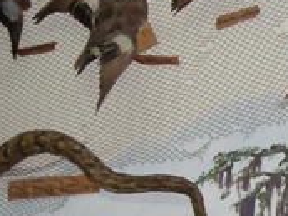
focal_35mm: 130
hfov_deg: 14.8
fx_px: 1082
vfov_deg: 11.3
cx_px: 305
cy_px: 216
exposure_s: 1/30
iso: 108
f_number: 2.8
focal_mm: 5.7
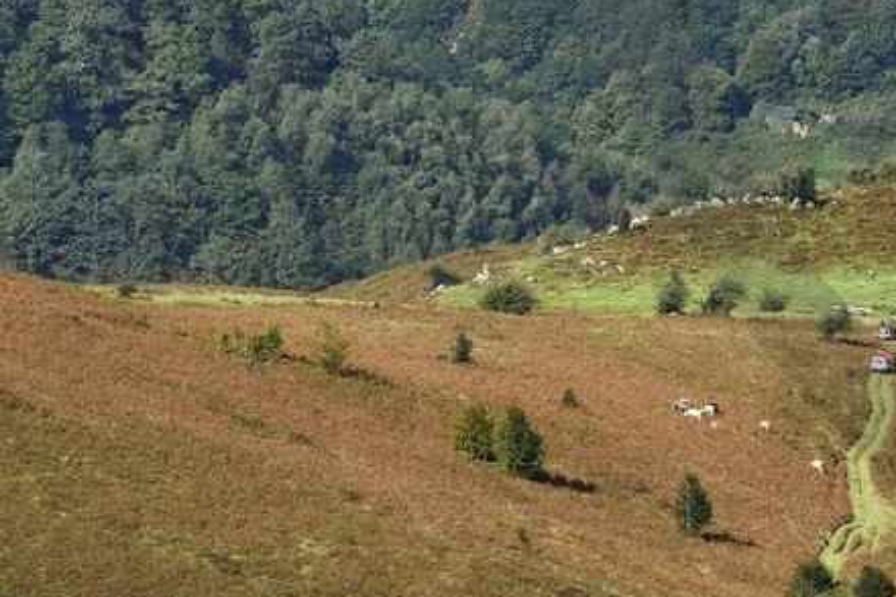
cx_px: 1401
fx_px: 18086
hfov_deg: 2.8
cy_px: -196
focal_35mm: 727
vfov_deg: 1.9
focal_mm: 200
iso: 200
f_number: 9
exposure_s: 1/320
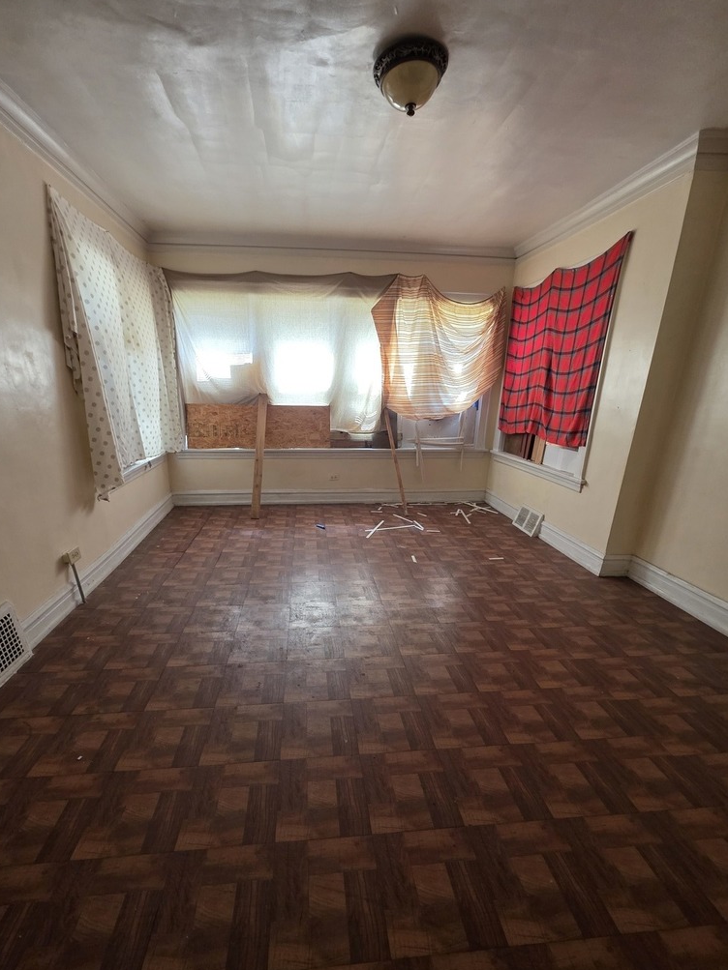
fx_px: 393
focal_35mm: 14
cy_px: 514
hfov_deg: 85.6
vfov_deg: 101.9
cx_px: 348
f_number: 1.9
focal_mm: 2.2
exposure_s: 1/60
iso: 320
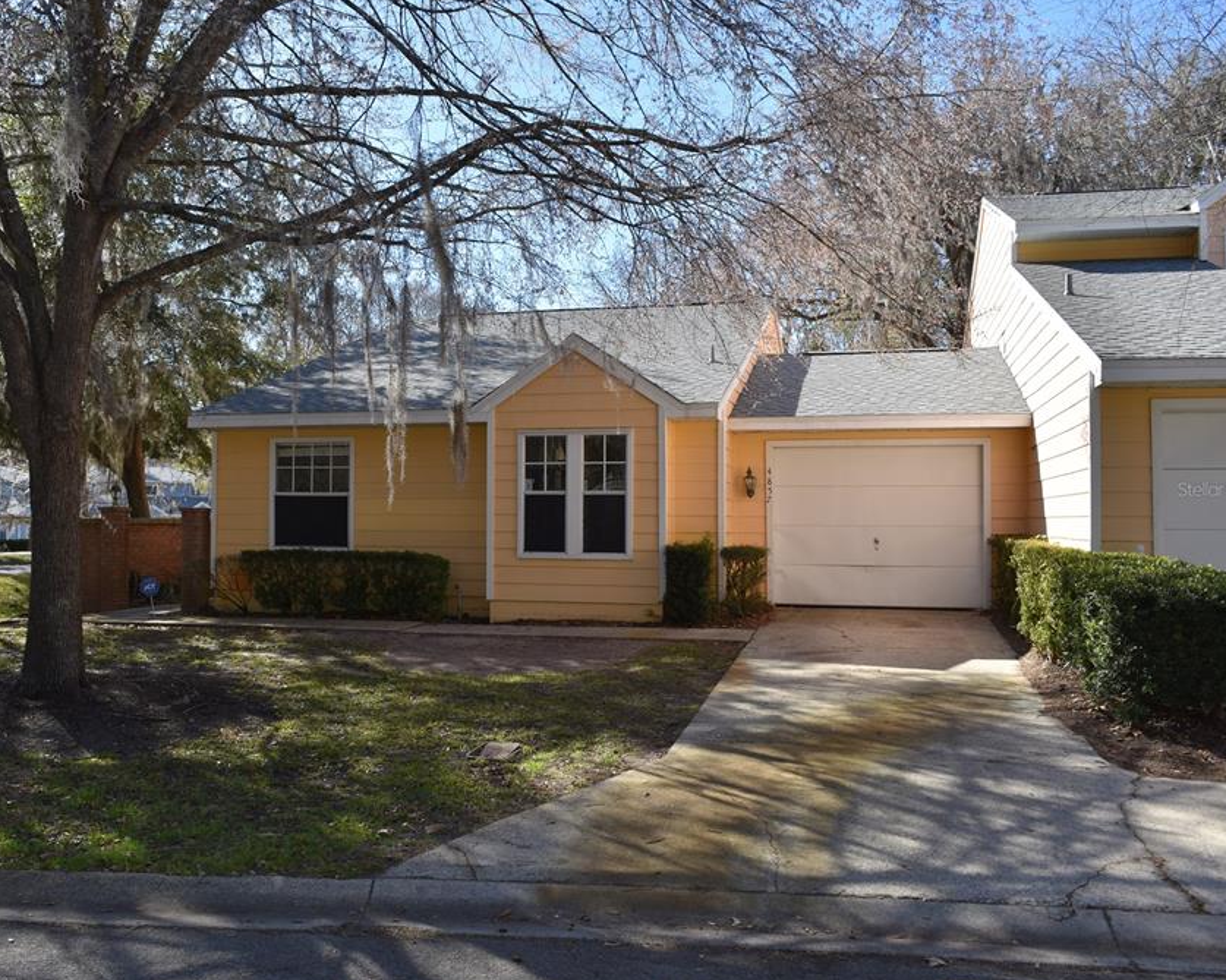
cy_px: 489
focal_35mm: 31
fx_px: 1124
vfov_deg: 47.1
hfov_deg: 56.9
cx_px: 511
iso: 100
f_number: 6.3
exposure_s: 1/250
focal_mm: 18
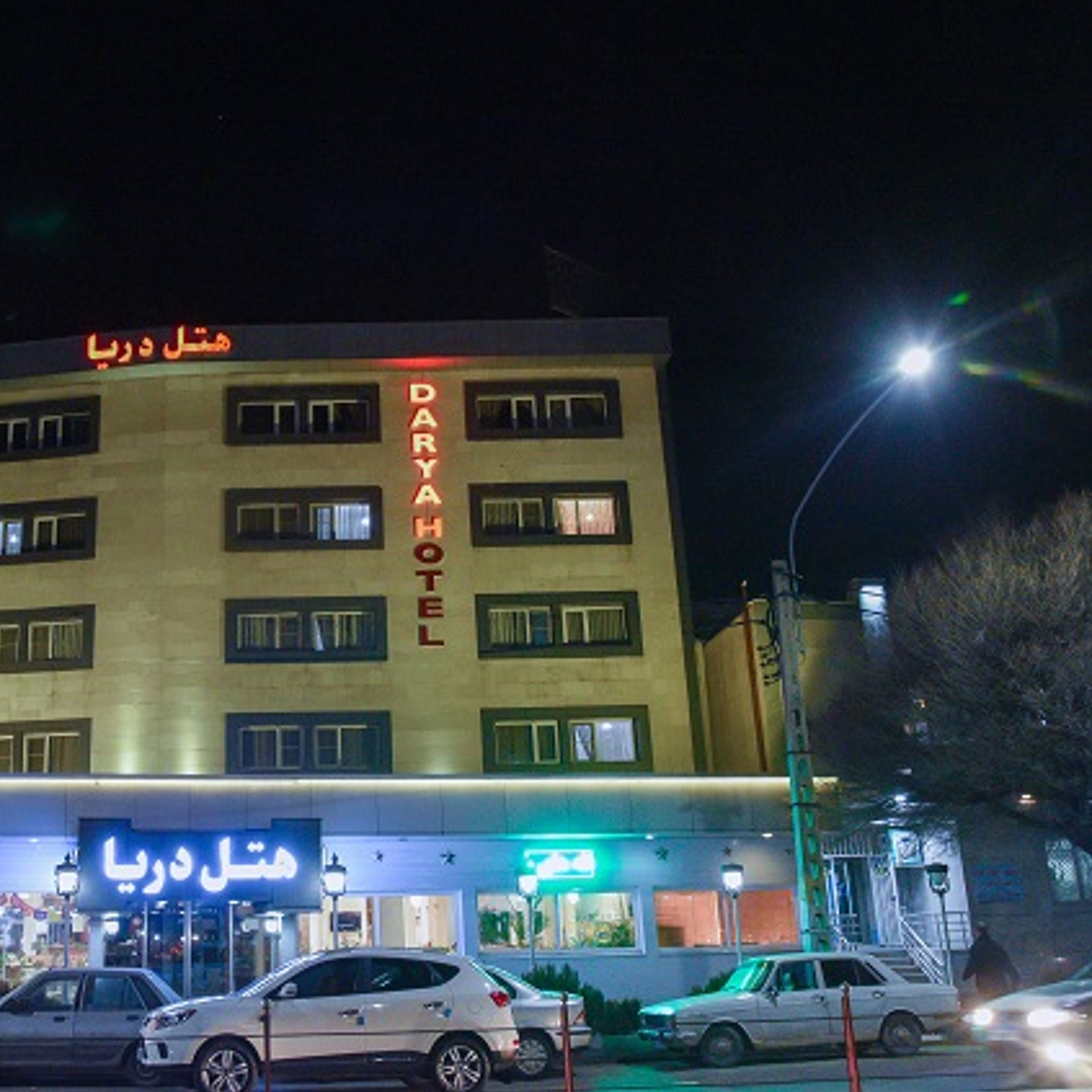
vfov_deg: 46.0
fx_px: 1285
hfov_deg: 44.9
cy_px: 543
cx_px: 312
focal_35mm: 36
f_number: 6.3
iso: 8000
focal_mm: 28
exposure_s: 1/50
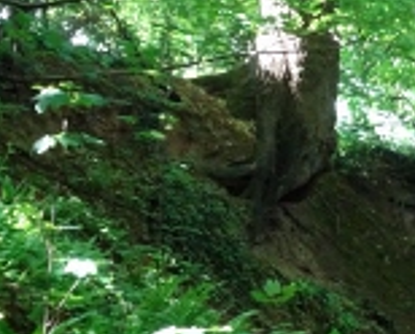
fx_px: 1822
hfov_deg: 12.4
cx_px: 604
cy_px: 404
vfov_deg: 10.3
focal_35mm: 148
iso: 800
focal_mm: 8.84
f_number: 4.5
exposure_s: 1/50
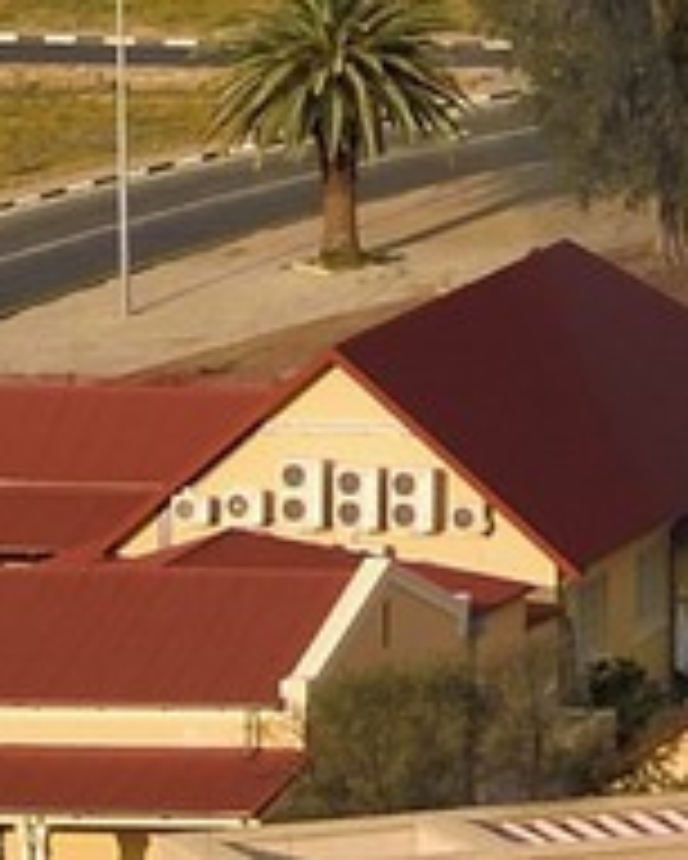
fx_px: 7604
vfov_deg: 6.4
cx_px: 2271
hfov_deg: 4.9
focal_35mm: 299
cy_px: -374
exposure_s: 1/320
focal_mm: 38
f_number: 13
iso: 200
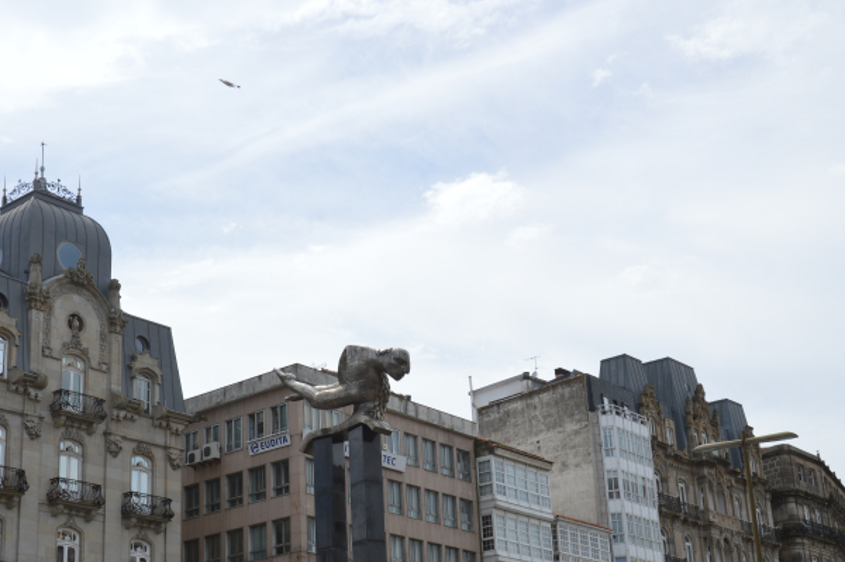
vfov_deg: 22.5
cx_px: 352
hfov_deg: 33.4
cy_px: 361
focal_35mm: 60
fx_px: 1407
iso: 100
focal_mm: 30
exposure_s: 1/320
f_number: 9
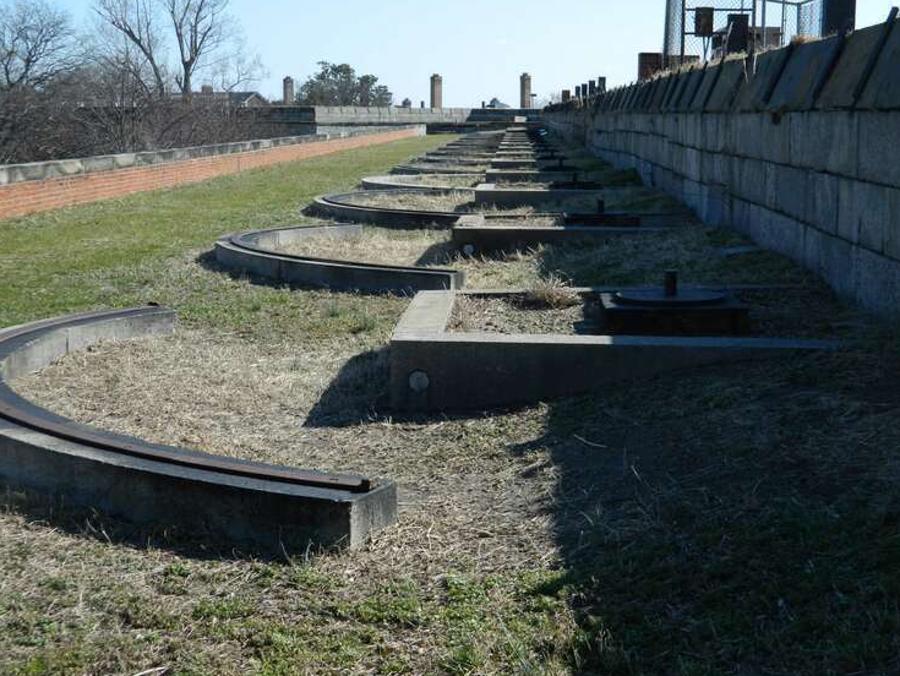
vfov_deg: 23.7
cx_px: 486
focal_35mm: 62
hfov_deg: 31.2
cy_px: 333
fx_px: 1613
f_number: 3.8
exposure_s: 1/640
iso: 100
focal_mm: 10.2
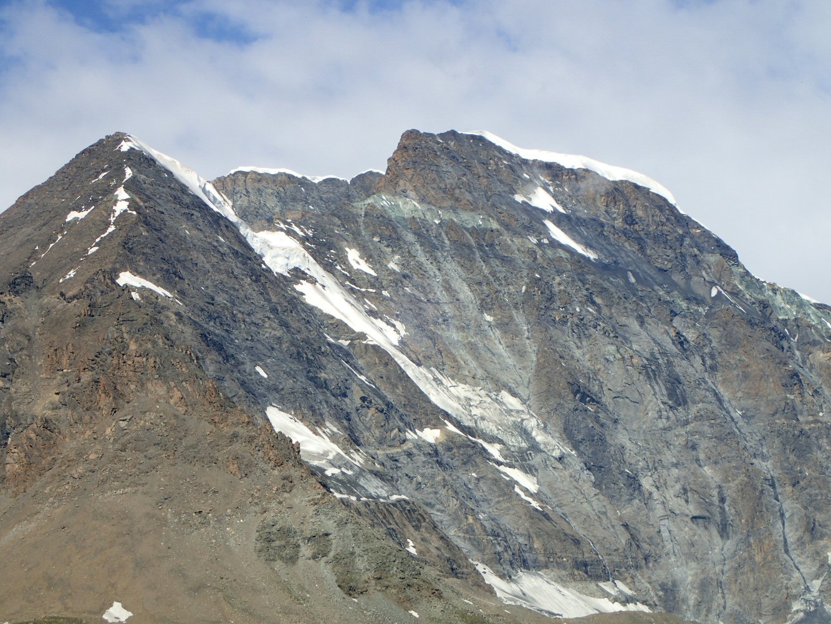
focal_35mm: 100
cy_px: 312
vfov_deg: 14.8
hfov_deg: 19.6
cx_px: 416
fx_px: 2401
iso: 100
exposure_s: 1/320
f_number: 6.3
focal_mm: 18
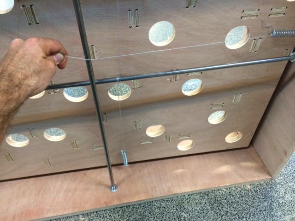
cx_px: 148
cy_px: 110
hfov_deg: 60.0
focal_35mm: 30
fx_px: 256
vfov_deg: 46.8
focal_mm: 4.12
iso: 320
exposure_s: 1/33
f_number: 2.2
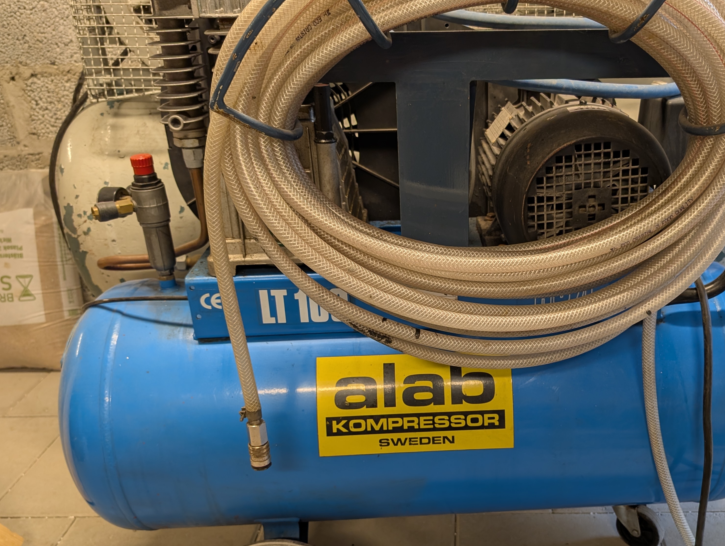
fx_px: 692
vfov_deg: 42.9
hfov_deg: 54.8
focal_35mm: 33
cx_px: 440
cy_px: 321
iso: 129
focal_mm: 6.9
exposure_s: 1/53.7
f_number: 1.68
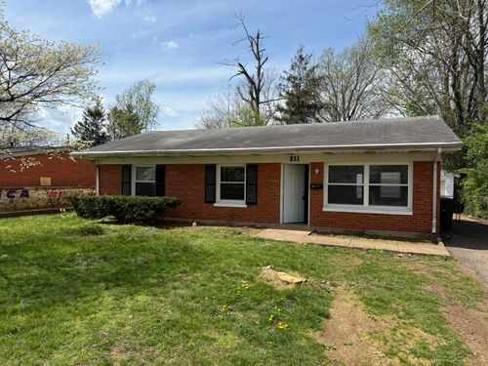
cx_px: 244
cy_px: 183
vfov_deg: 56.8
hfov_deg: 71.6
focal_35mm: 24
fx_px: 338
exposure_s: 1/4405
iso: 80
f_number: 1.78
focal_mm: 6.76
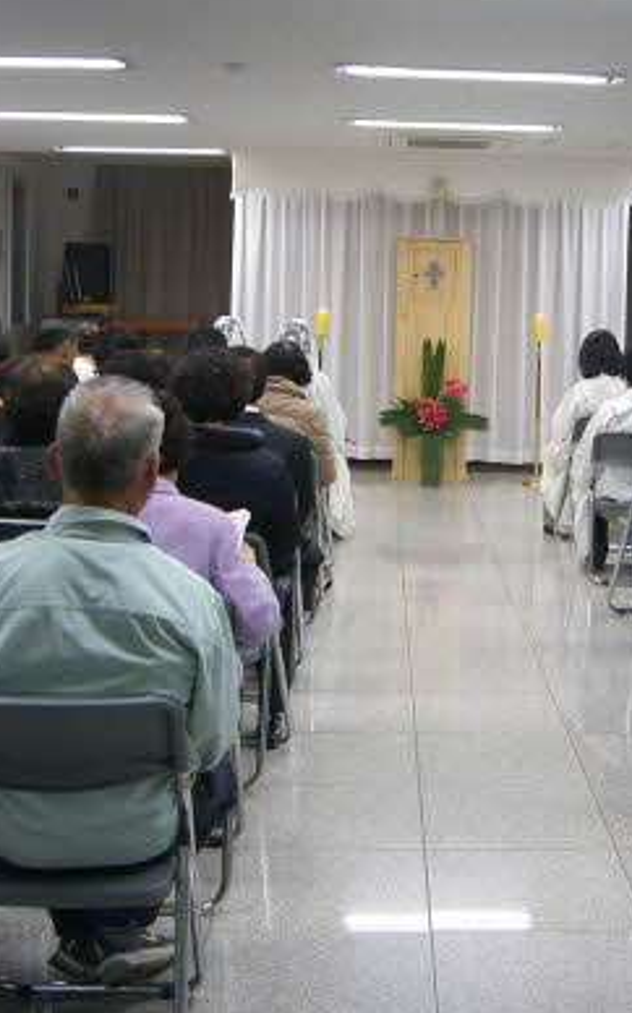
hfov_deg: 26.1
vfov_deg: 41.0
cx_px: 439
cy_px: 439
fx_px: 1352
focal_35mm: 49
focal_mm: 7.4
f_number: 2.2
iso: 80
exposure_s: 1/30
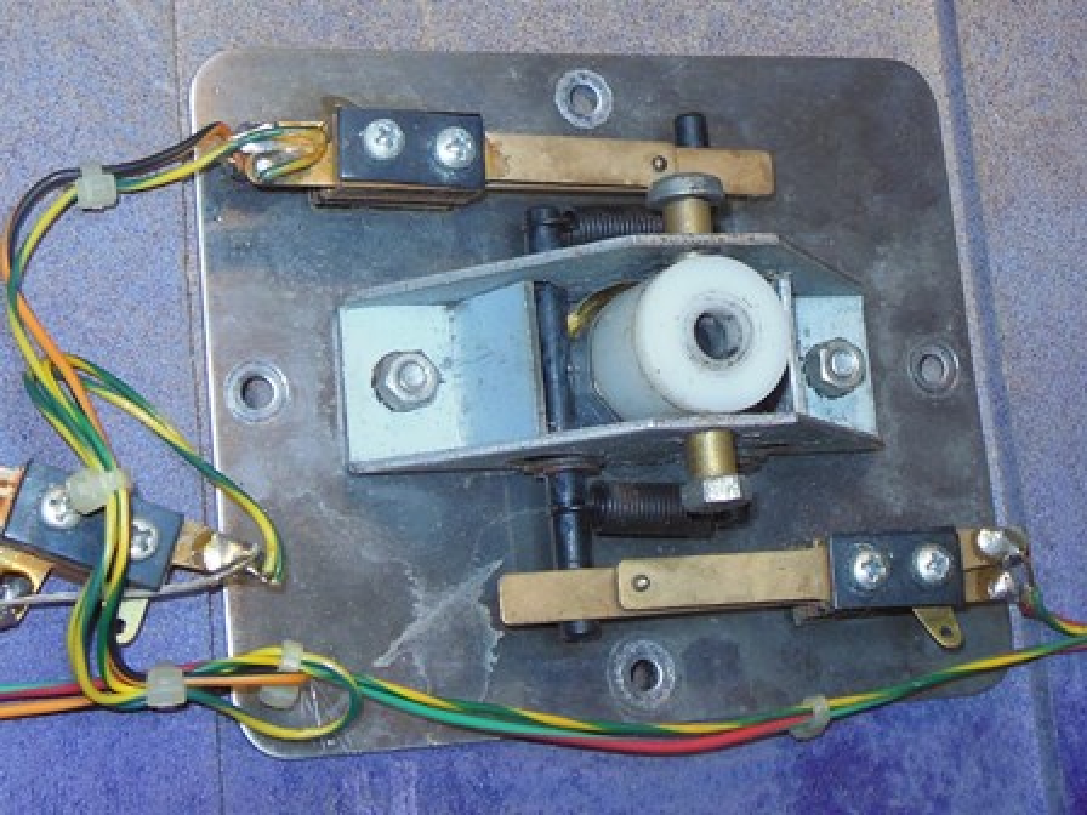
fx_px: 1350
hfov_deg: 43.9
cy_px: 408
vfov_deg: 33.6
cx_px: 544
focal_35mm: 43
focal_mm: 7.7
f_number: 3.8
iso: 125
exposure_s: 1/30
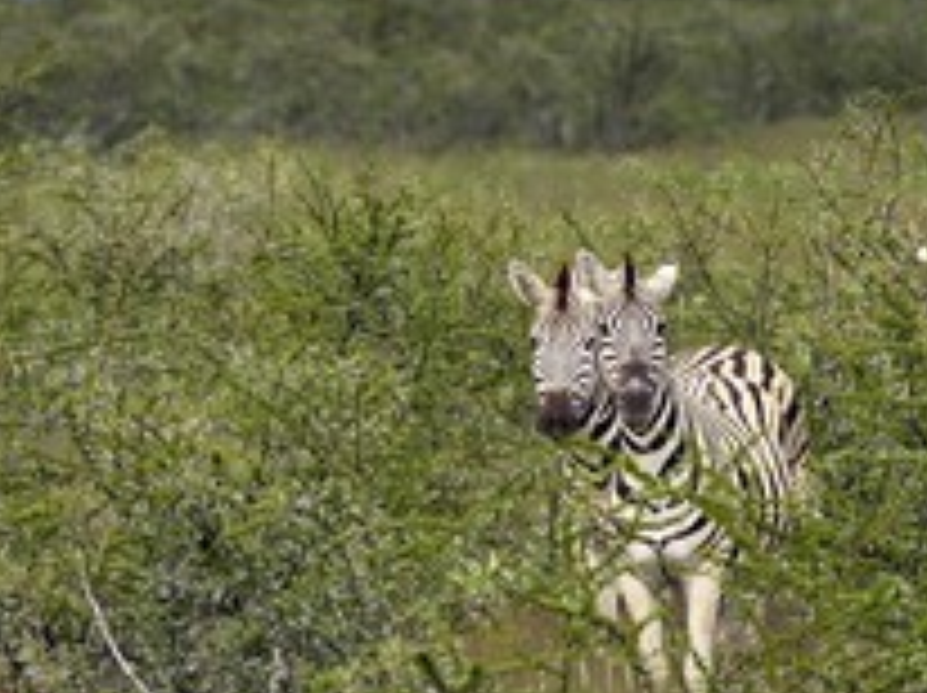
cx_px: 261
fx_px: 14685
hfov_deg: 3.6
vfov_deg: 2.7
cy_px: 302
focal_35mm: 549
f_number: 8
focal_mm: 280
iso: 400
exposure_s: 1/800
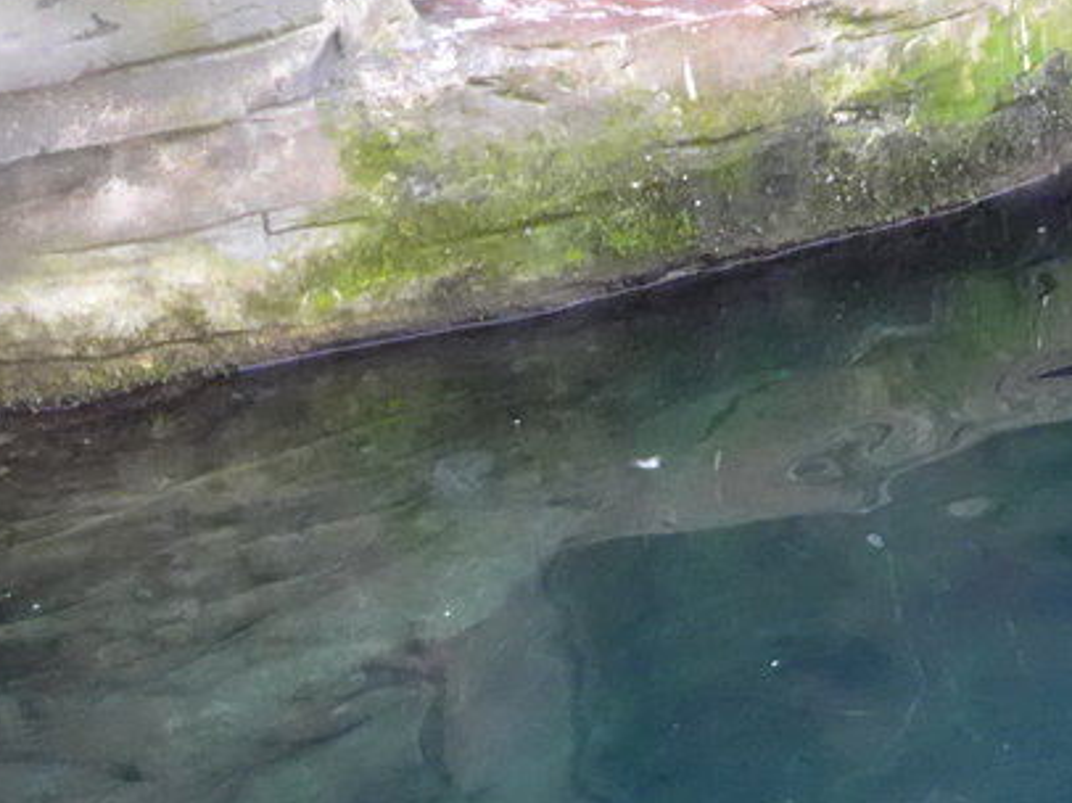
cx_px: 1457
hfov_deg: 13.1
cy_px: 961
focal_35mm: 145
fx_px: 4488
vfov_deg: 10.1
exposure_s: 1/200
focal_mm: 10.1
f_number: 3.2
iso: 1600
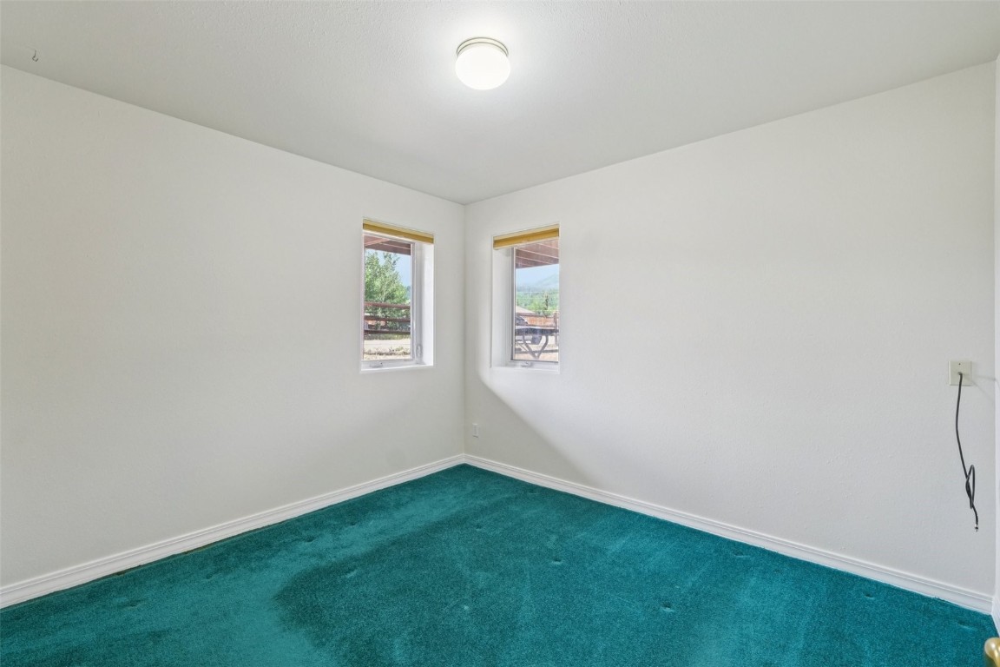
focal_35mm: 15
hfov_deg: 100.4
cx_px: 500
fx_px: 417
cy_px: 334
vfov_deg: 77.3
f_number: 8
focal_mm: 10
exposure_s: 1/8
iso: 800
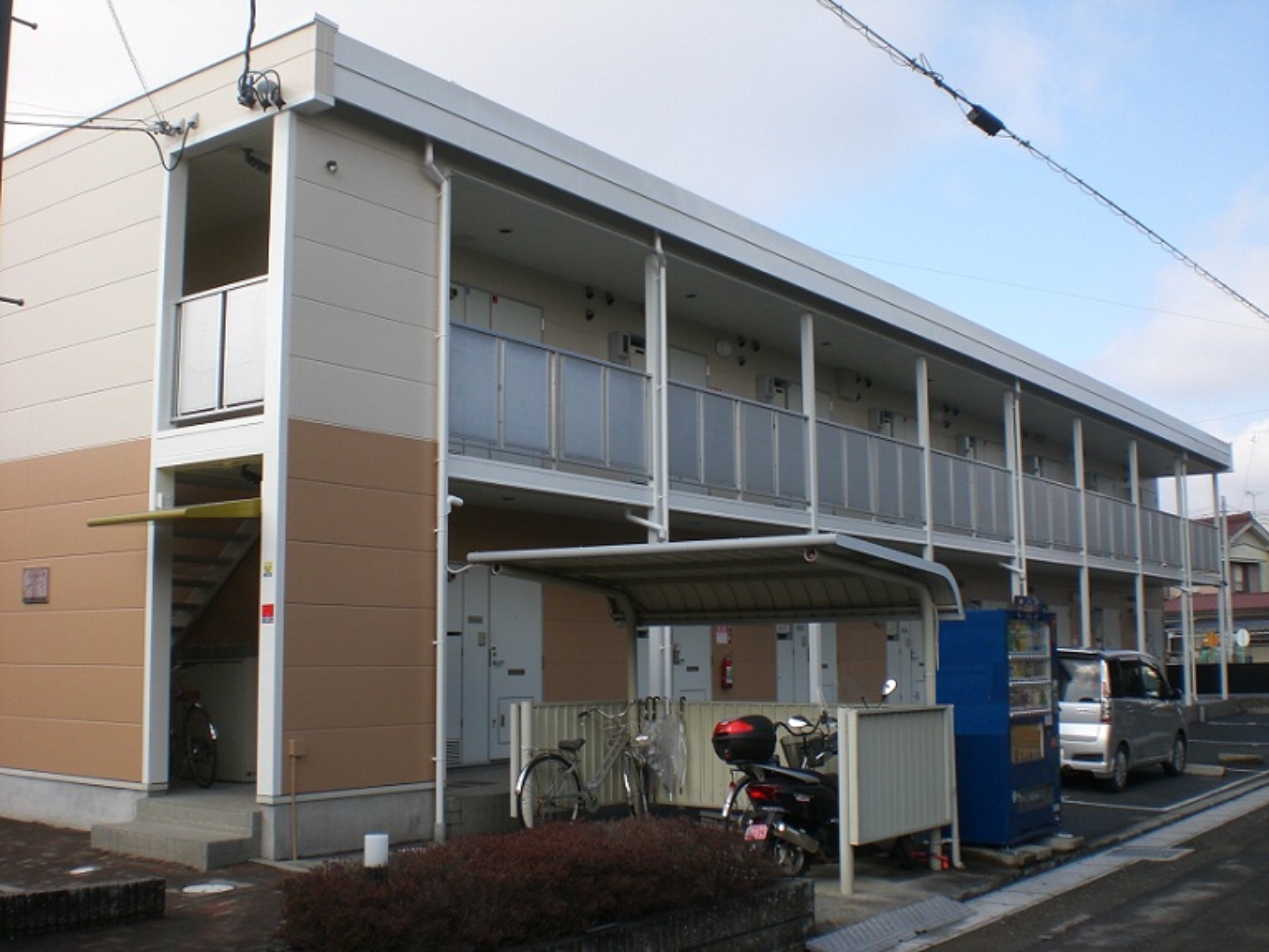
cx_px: 634
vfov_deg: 37.7
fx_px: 1393
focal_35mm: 38
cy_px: 476
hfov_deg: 49.0
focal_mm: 6.3
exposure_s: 1/400
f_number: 4.4
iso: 50
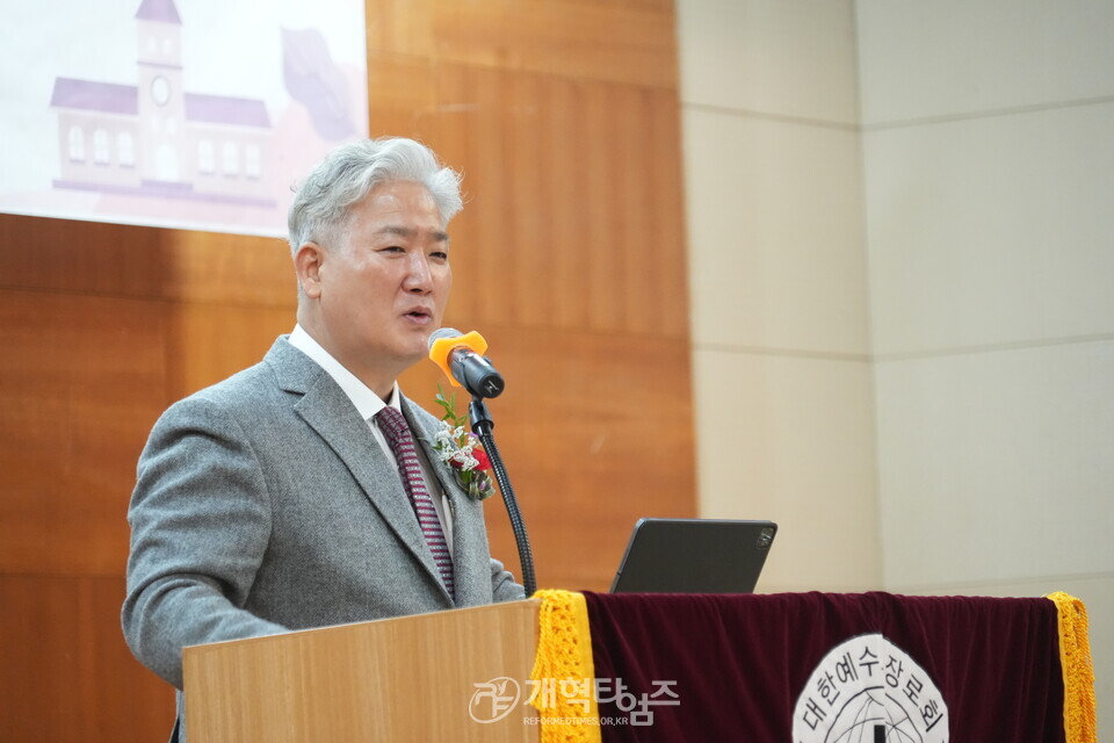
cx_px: 557
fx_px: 5910
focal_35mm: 191
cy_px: 372
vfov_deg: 7.2
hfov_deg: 10.8
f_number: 6.3
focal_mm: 191
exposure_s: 1/80
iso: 6400
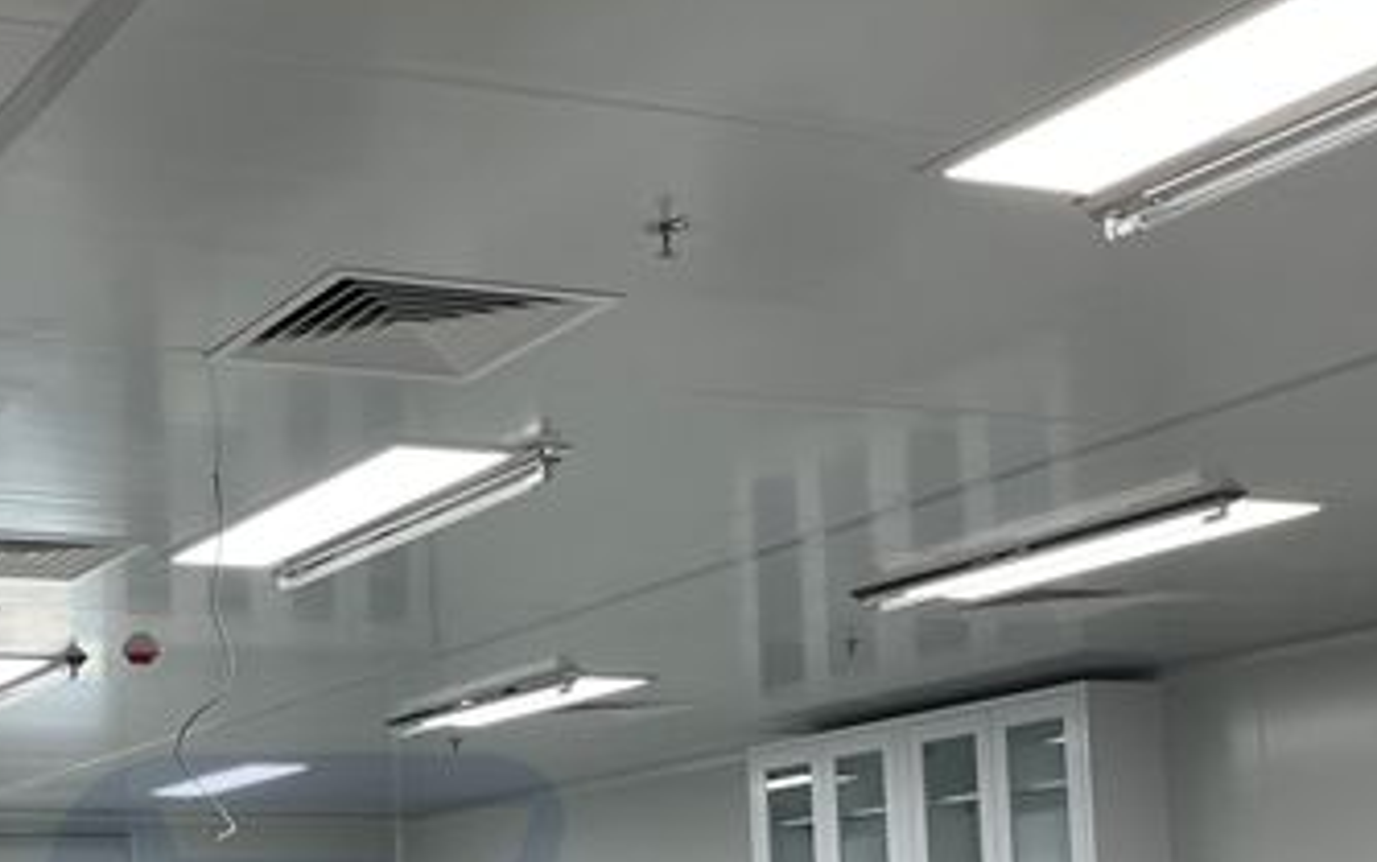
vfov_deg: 19.2
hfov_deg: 30.0
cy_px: 858
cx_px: 198
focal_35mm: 66
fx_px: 2478
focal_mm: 4.2
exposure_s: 1/100
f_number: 1.6
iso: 50
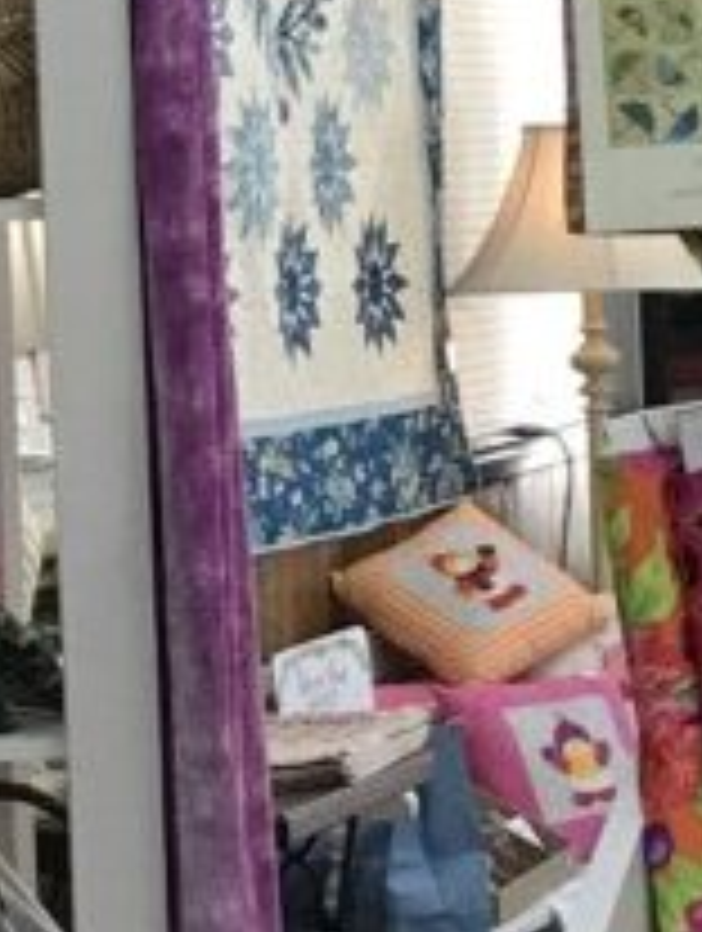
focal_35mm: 162
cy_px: 401
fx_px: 4367
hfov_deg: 8.2
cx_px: 1908
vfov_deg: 12.2
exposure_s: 1/40
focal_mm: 3.99
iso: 20
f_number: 1.8
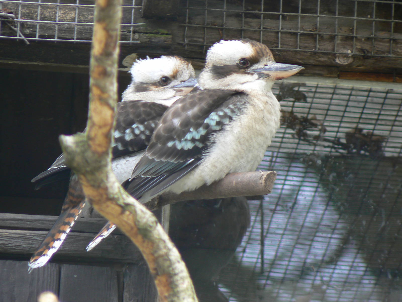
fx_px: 5017
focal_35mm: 432
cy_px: 151
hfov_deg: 4.6
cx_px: 201
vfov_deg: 3.4
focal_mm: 72
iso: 80
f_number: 3.3
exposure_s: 1/40
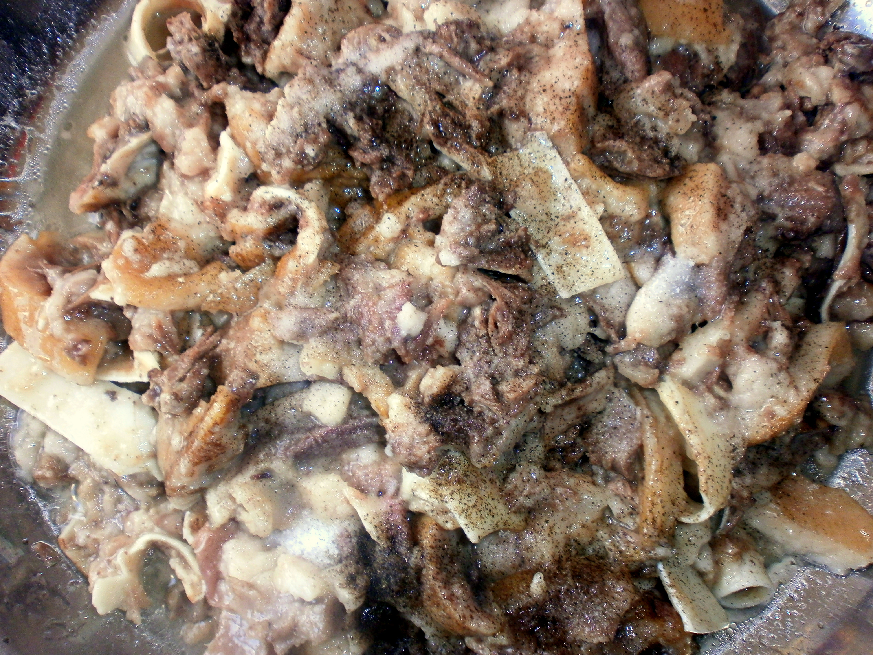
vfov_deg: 51.4
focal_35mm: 27
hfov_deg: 65.3
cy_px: 328
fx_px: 681
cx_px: 436
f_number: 2.9
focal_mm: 4.8
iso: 125
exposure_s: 1/30
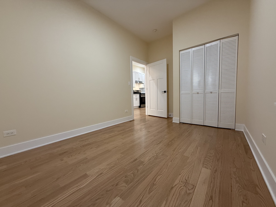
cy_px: 104
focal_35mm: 14
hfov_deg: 102.1
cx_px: 138
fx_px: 112
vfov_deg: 85.7
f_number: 2.2
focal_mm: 2.22
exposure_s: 1/120
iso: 250
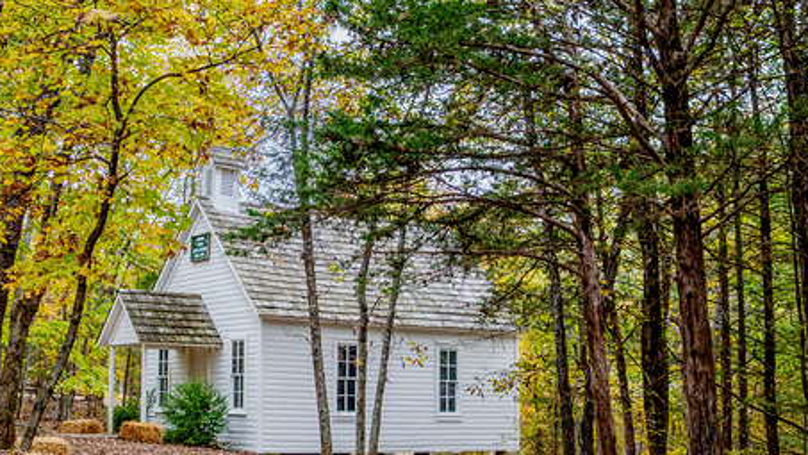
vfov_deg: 24.0
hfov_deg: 41.2
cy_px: 255
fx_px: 1071
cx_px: 337
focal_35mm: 50
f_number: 6.3
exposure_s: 1/60
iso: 200
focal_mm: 24
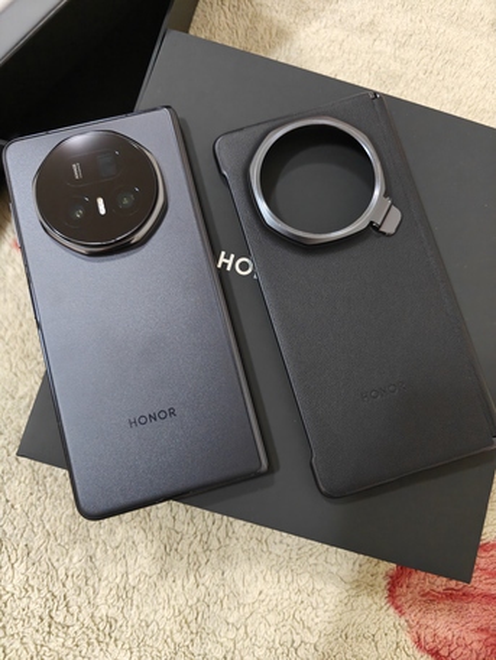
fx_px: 439
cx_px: 248
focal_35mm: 23
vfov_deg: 73.9
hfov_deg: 58.9
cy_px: 330
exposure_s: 1/60
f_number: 1.6
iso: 1250
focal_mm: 6.06
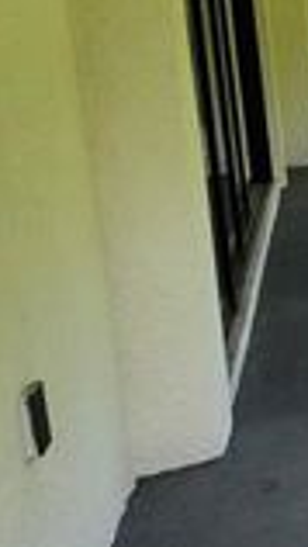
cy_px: 73
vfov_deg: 32.0
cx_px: 1075
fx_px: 914
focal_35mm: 63
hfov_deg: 9.6
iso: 40
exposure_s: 1/277
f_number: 2.2
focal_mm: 1.74
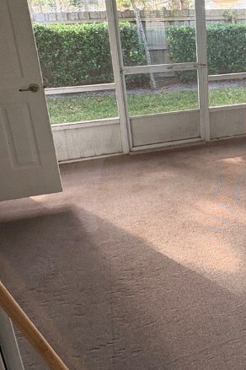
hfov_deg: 35.7
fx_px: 349
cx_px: 236
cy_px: 119
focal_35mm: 34
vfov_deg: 54.5
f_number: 2.2
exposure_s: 1/99
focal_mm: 2.22
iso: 200
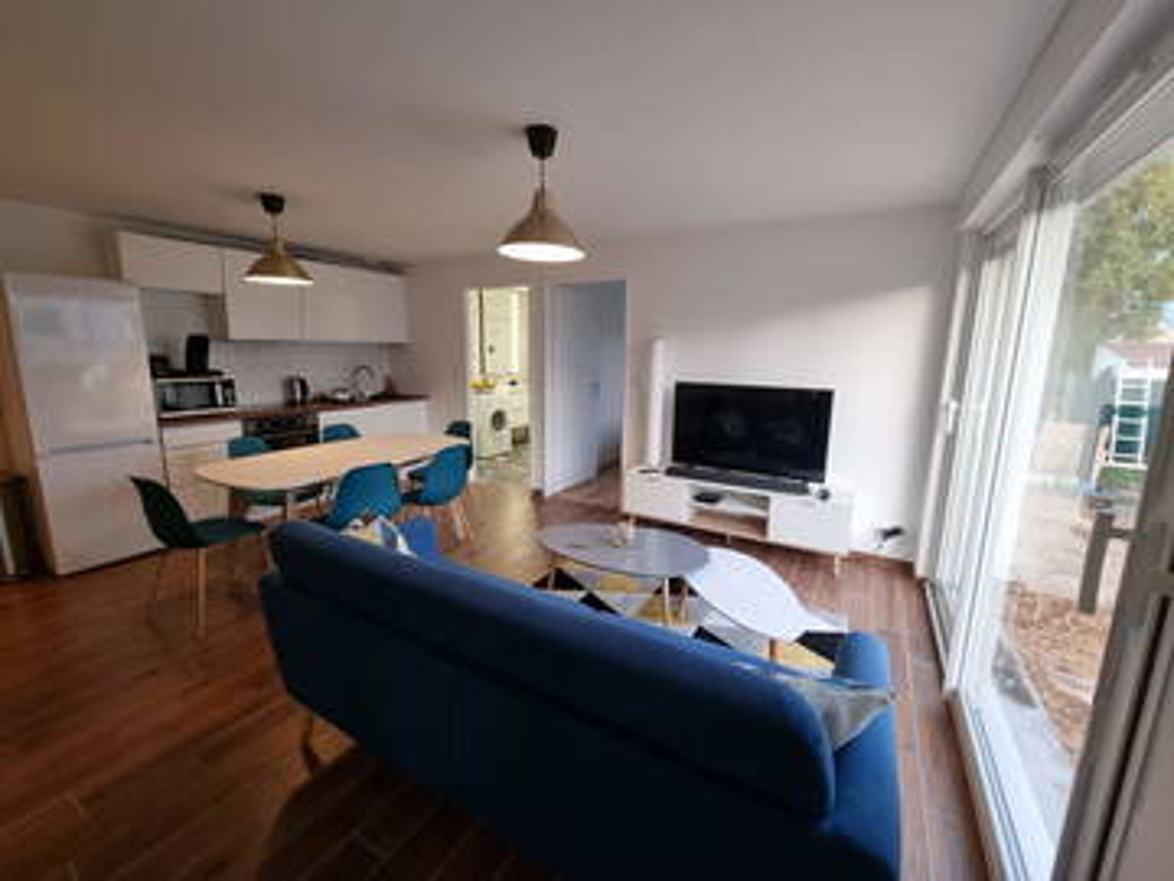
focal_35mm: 13
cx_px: 587
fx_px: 441
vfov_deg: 89.9
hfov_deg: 106.2
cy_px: 440
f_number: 2.2
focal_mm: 2.2
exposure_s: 1/50
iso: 200
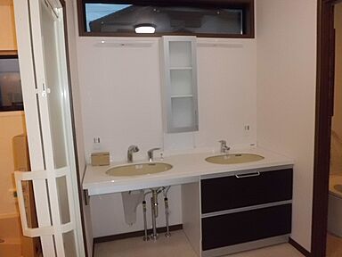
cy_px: 128
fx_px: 257
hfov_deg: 67.3
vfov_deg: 53.1
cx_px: 171
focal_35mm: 26
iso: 400
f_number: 2.8
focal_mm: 4.7
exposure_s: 1/60
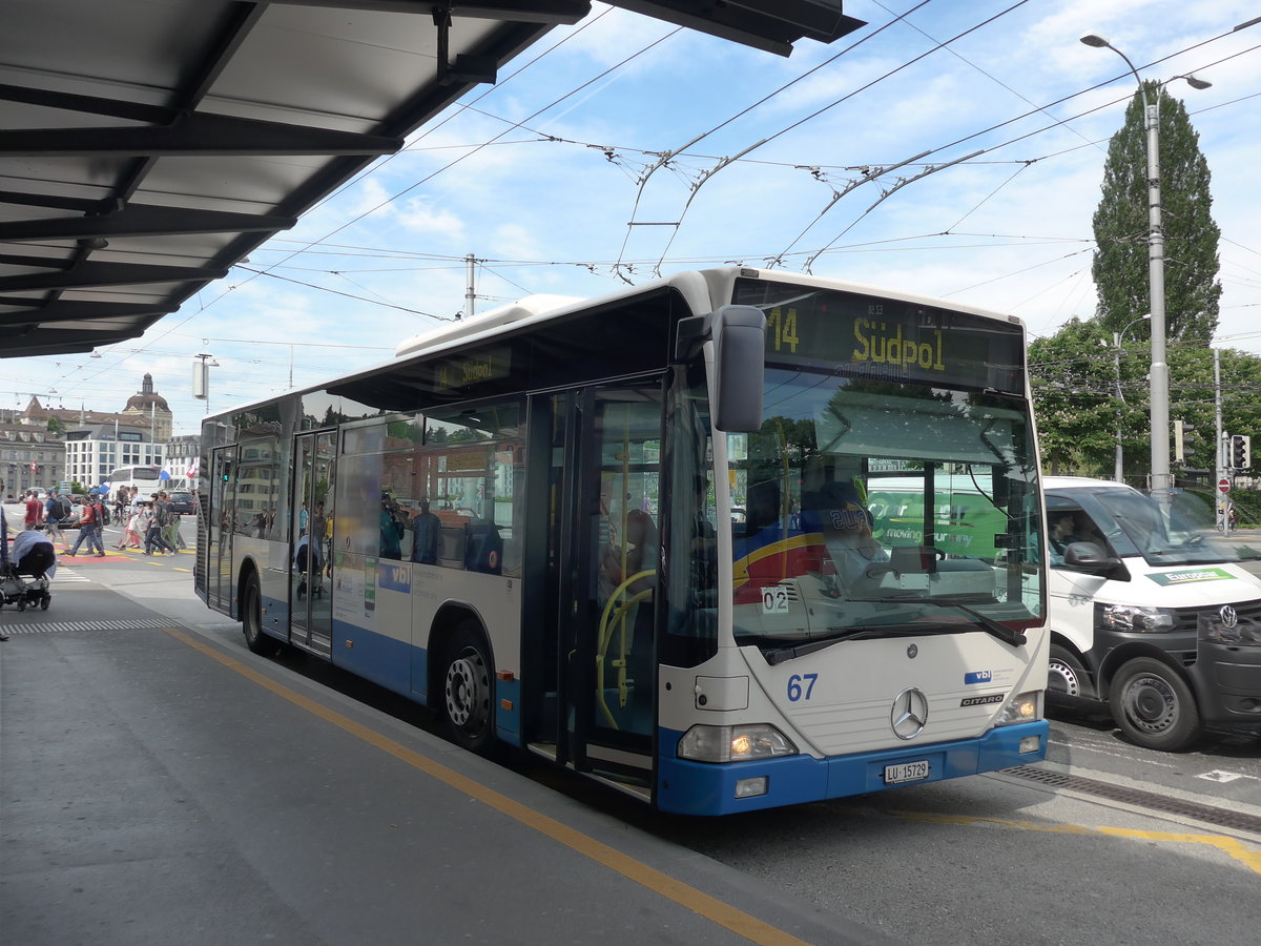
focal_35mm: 29
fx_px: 1056
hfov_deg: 61.7
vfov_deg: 48.2
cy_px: 473
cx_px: 630
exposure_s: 1/800
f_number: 3.2
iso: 160
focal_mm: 6
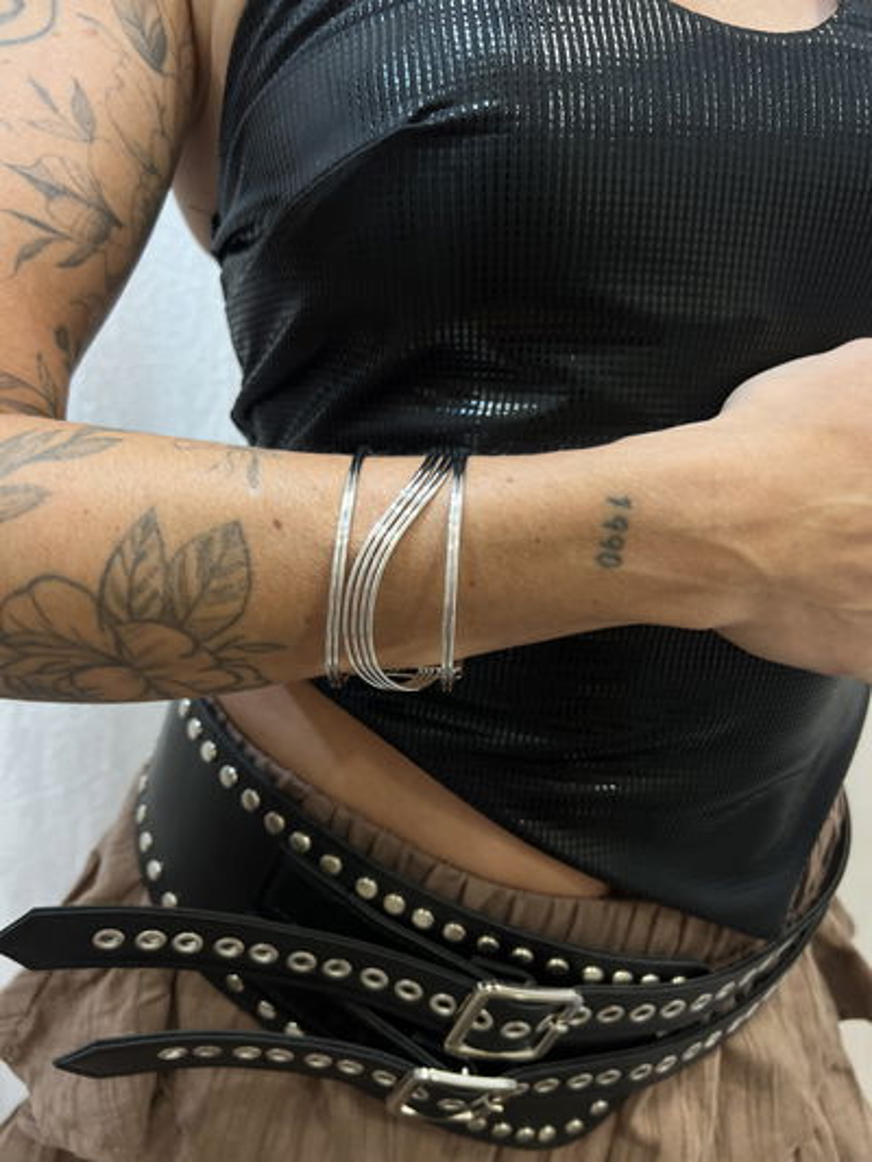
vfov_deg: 67.3
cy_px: 581
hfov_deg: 53.1
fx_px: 873
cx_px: 436
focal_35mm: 26
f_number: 1.5
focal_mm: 5.7
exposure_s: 1/100
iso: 125
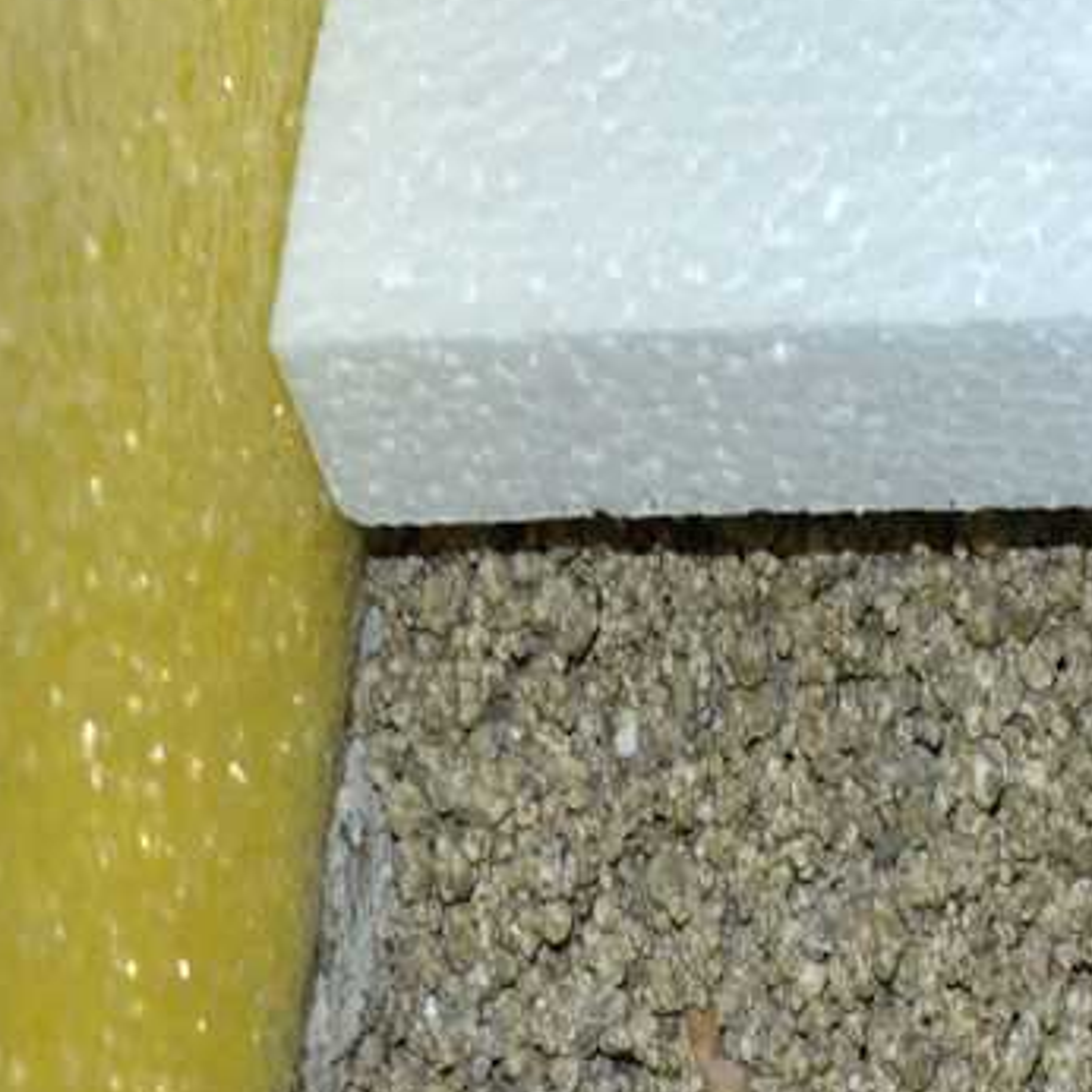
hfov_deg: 32.0
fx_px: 1820
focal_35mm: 51
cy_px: 562
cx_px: 959
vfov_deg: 33.4
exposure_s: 1/60
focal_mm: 22
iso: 800
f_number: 5
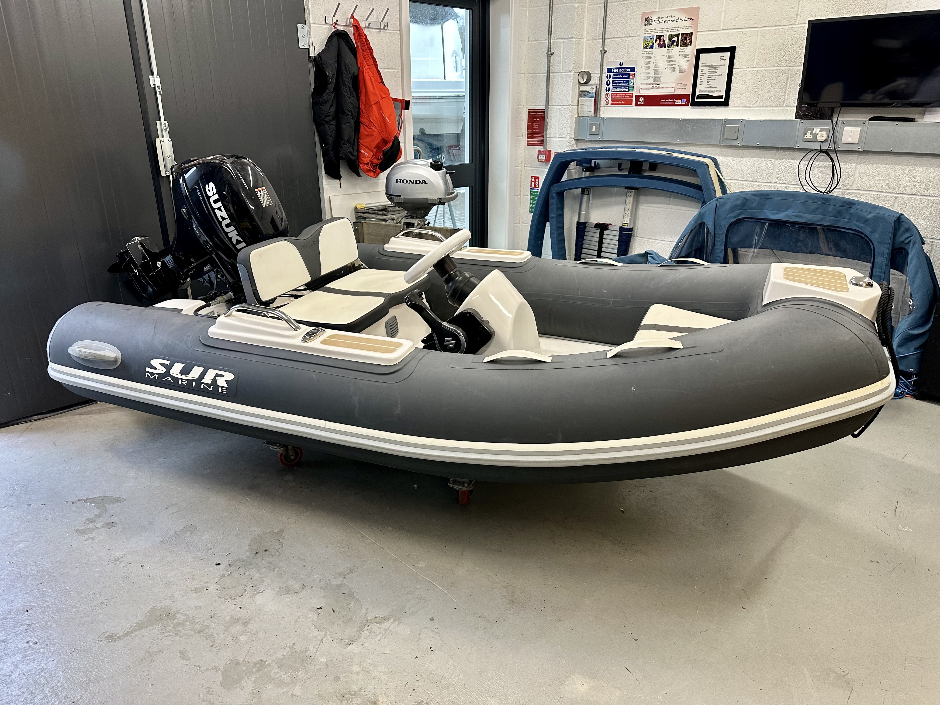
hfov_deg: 71.6
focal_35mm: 24
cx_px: 470
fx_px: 652
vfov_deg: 56.8
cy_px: 352
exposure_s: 1/100
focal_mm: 6.86
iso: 160
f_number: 1.78
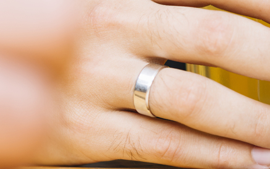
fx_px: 1751
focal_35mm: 238
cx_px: 97
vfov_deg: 5.5
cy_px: -47
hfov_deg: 8.8
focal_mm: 85
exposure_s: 1/320
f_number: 3.2
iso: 200
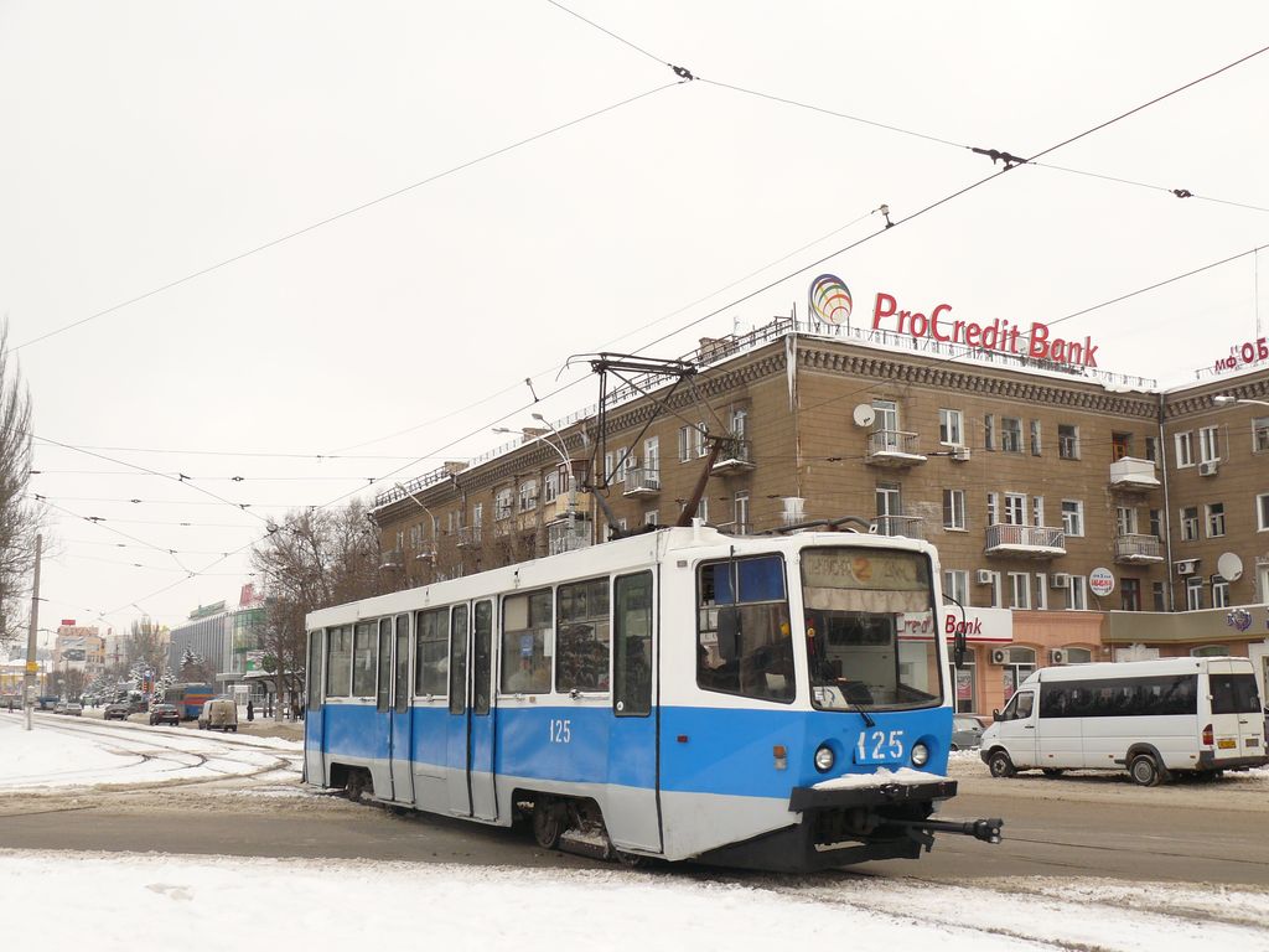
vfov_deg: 39.7
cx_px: 634
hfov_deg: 51.4
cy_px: 476
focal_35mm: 36
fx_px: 1320
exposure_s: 1/250
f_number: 4
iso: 100
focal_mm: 6
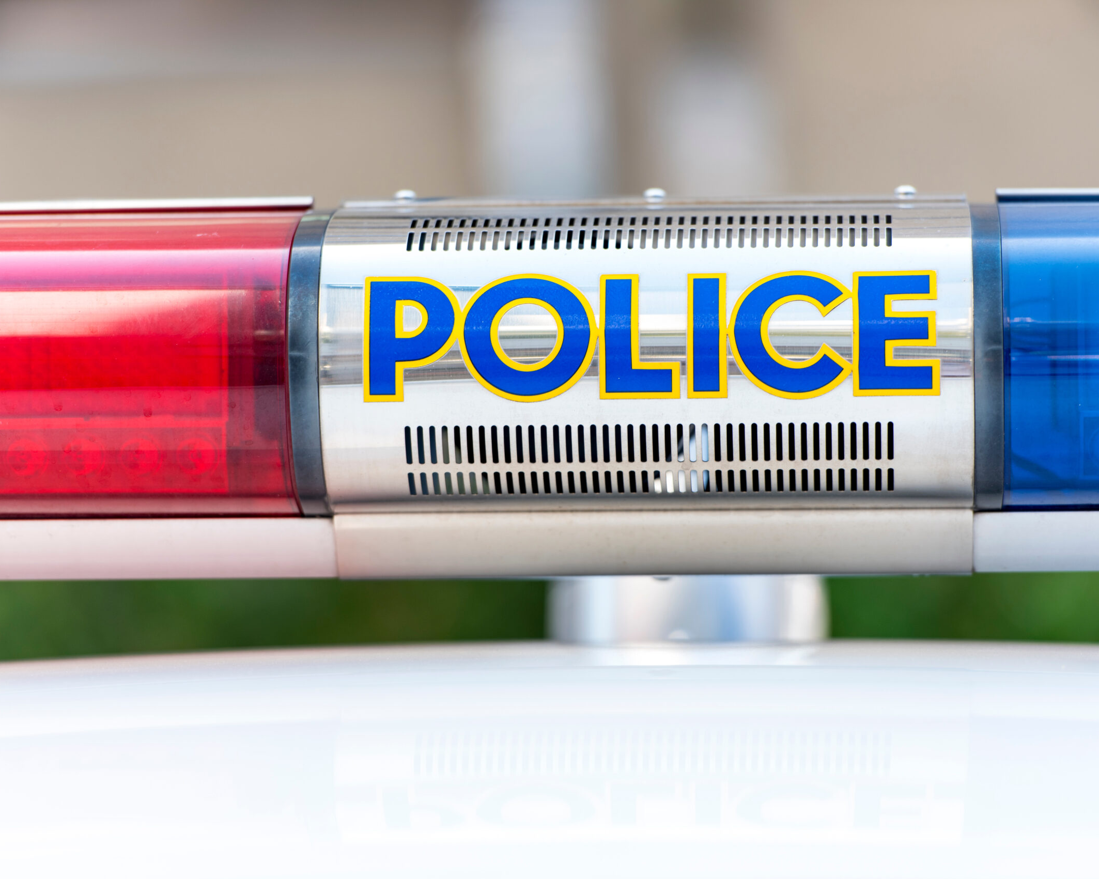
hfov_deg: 8.5
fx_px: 7352
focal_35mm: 226
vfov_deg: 6.8
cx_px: 600
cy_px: 441
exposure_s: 1/250
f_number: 2.8
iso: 160
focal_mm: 200
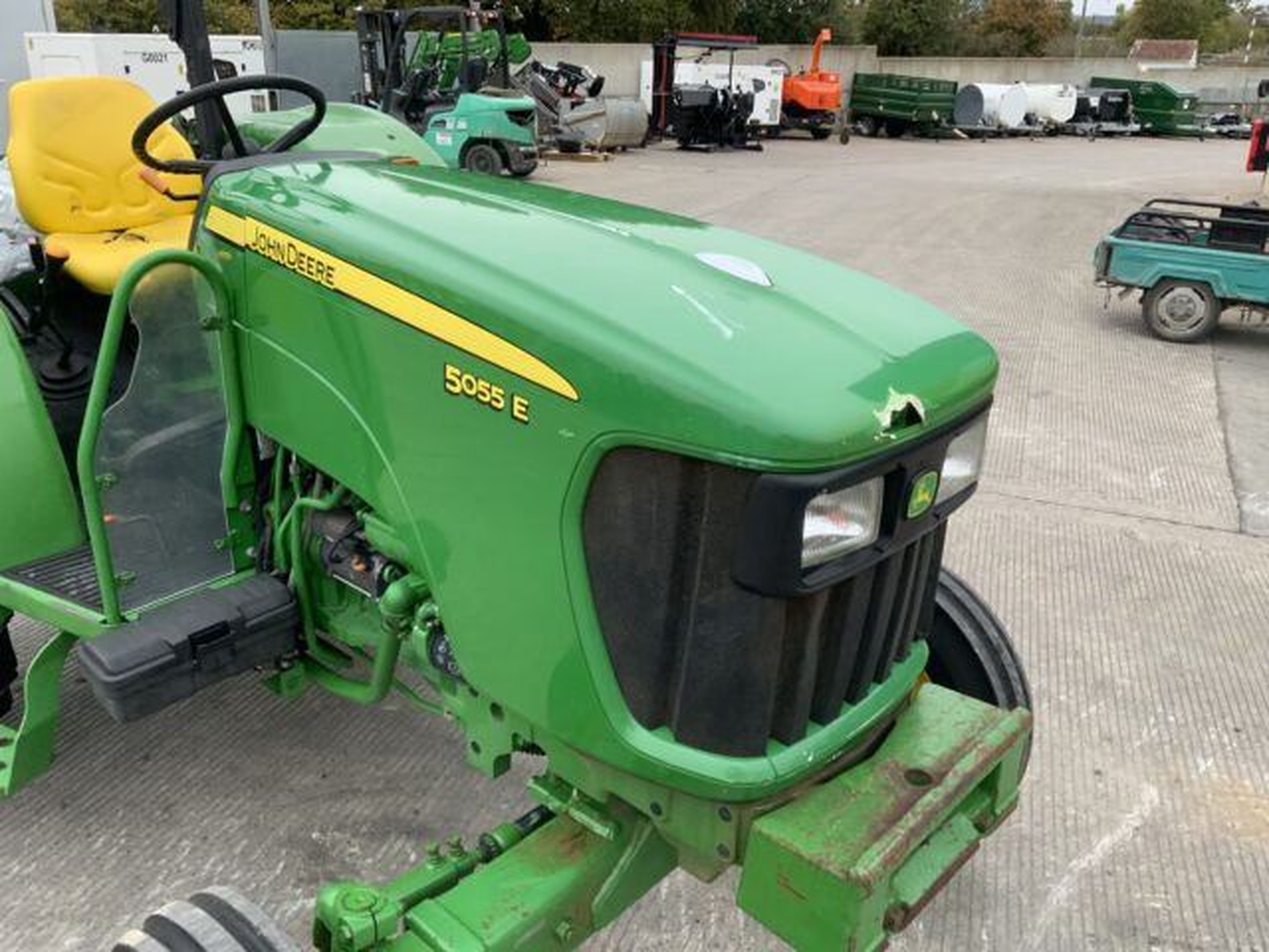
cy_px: 476
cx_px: 634
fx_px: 1063
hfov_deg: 61.7
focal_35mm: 29
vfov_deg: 48.2
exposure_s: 1/122
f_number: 1.8
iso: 64
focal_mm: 3
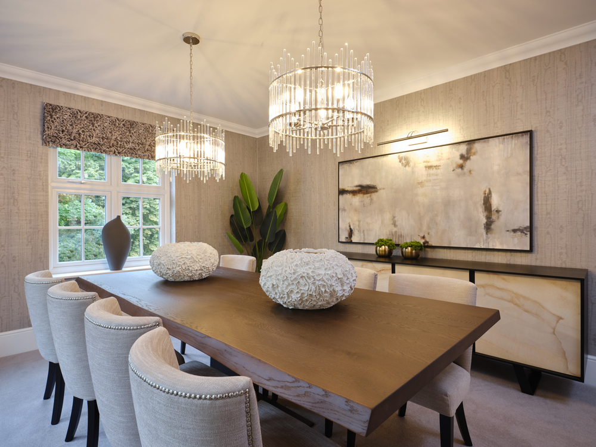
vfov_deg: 71.6
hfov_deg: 87.8
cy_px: 224
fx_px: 310
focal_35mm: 18
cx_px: 298
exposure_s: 1/1.59
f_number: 10
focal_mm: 23
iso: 200
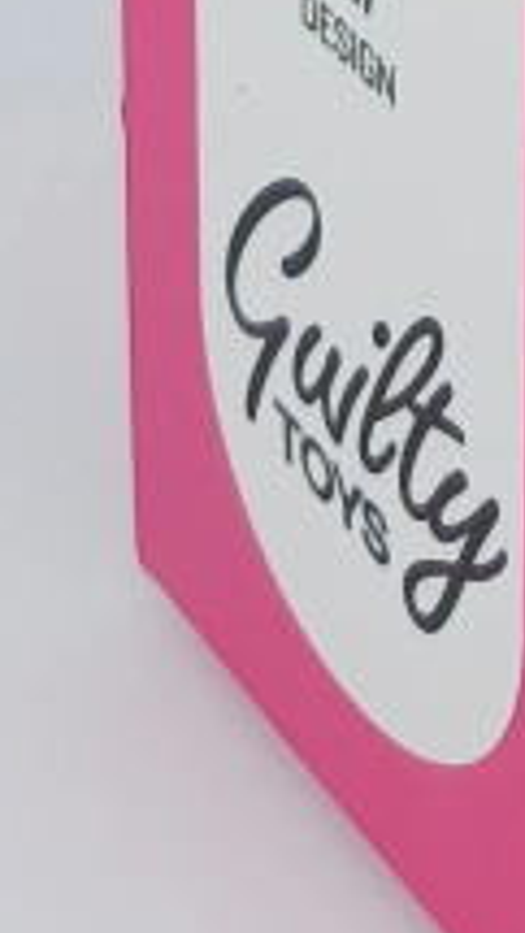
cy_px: -1172
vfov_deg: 11.9
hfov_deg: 7.9
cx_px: 725
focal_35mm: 152
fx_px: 3760
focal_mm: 4.65
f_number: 1.8
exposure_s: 1/447
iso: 50
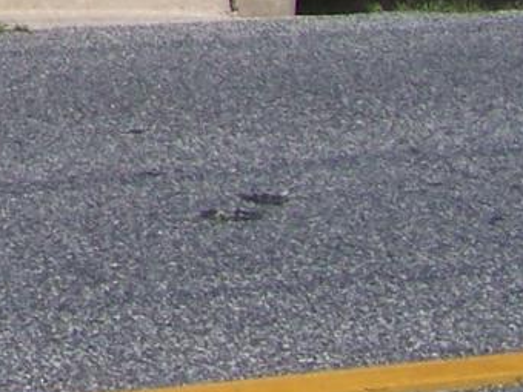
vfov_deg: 6.1
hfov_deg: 8.1
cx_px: -678
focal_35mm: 229
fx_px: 3460
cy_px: -727
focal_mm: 6.3
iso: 64
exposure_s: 1/500
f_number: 5.6
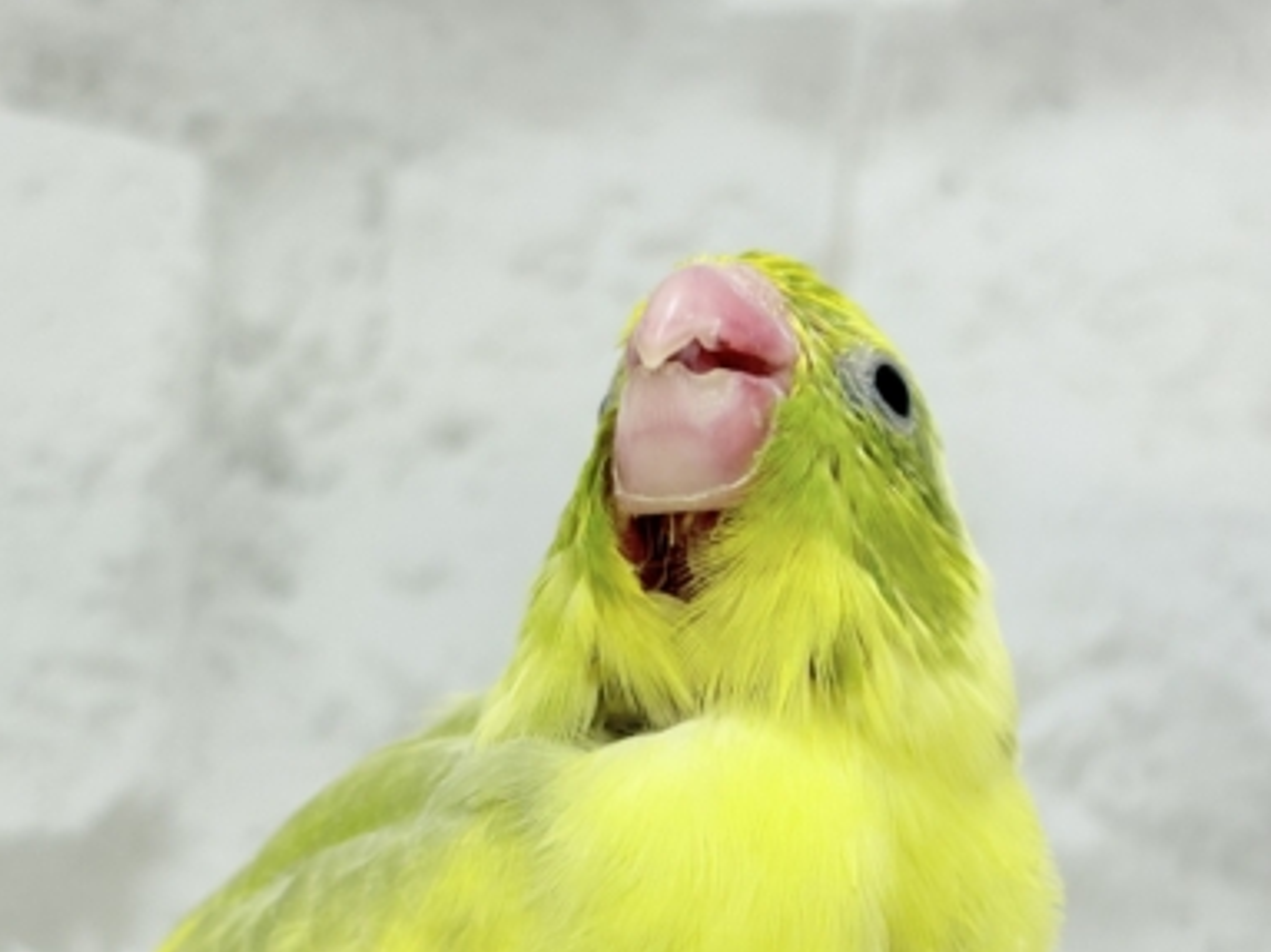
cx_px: 541
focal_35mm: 87
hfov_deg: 22.5
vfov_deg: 16.9
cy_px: 653
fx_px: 3193
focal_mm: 5.96
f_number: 1.6
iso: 32
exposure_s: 1/50
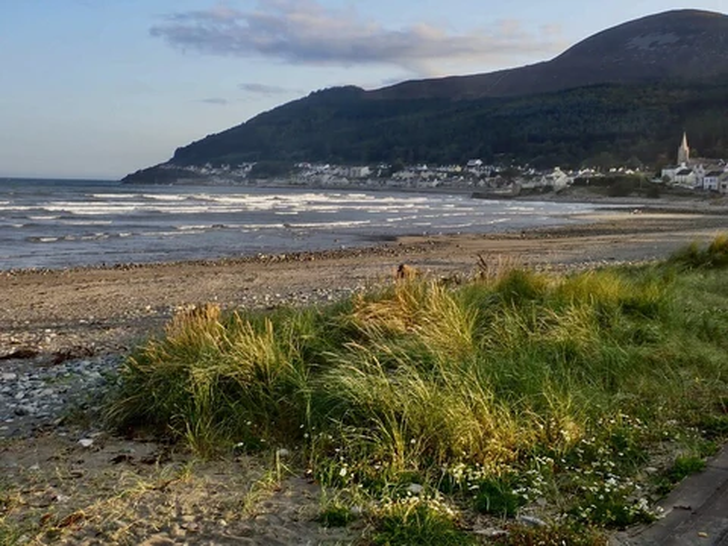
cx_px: 364
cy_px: 273
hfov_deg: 46.8
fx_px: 841
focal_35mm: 40
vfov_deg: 36.0
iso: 100
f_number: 4
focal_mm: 7.34
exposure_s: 1/160
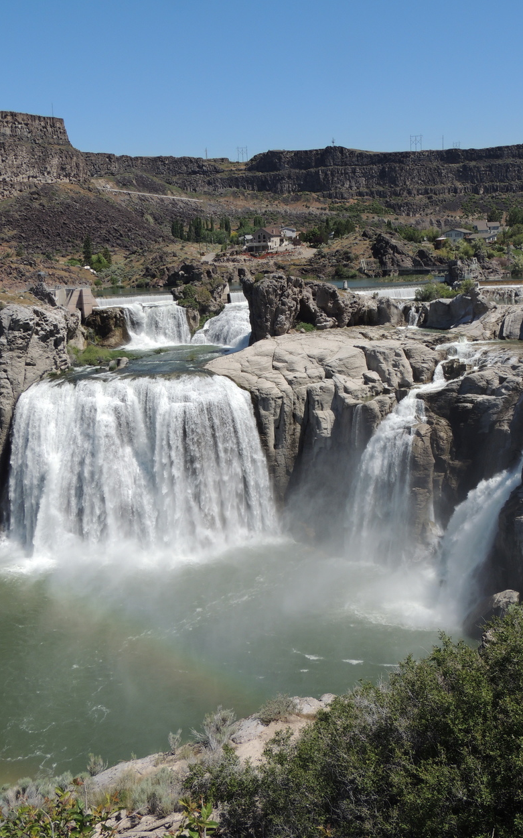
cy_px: 423
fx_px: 867
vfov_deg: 51.5
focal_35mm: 38
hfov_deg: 33.6
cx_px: 286
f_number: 3.6
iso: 100
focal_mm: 6.2
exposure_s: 1/1250
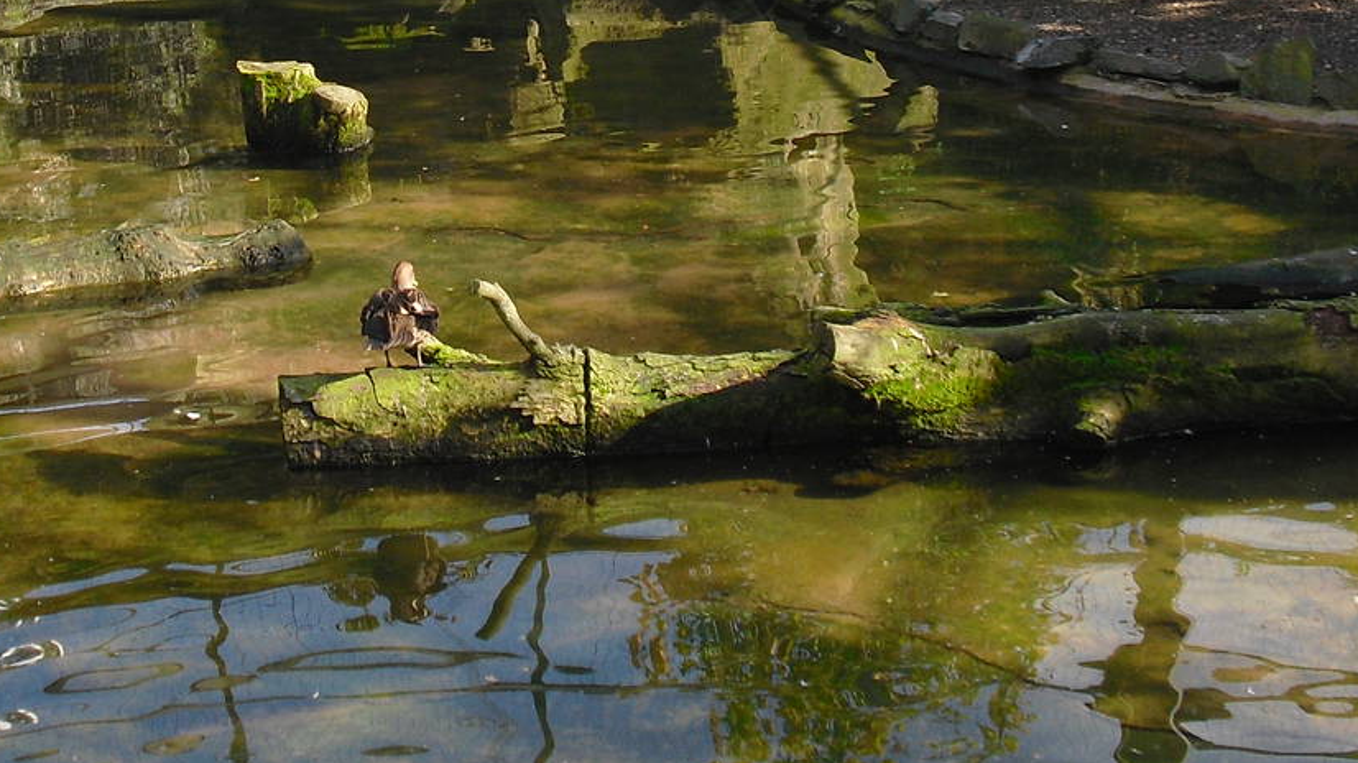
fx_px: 2736
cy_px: -58
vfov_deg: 15.5
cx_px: 426
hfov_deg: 27.7
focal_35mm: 76
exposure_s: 1/320
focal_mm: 6.3
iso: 100
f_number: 3.1
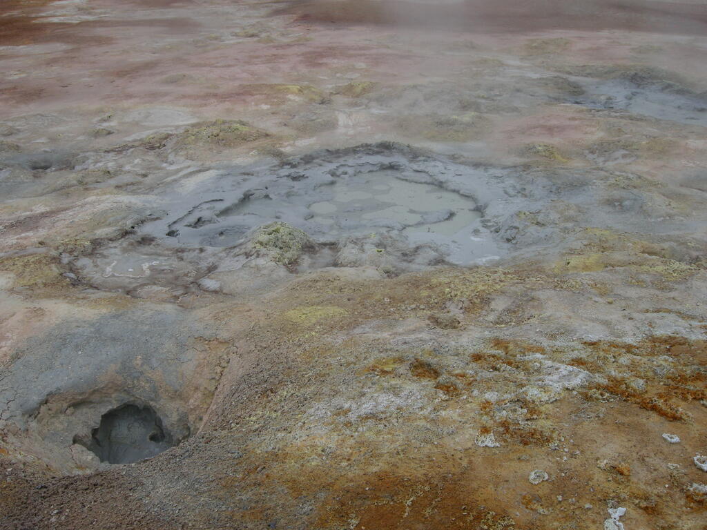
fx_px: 715
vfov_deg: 40.7
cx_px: 354
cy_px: 265
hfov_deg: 52.6
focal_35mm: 35
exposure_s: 1/220
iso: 100
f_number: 5.4
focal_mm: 7.5
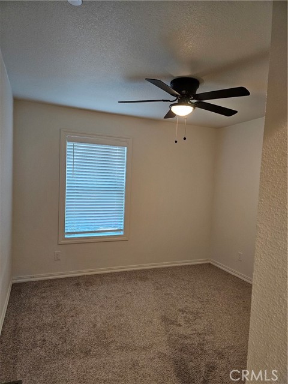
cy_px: 192
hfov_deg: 58.9
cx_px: 144
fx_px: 255
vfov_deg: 73.9
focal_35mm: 23
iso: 1000
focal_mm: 6.3
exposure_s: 1/120
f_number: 1.7
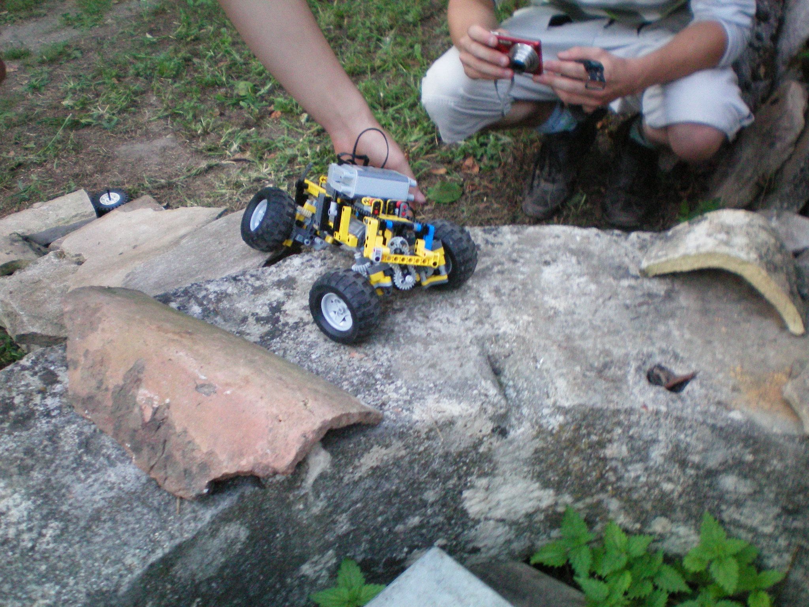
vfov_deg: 37.7
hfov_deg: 49.0
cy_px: 304
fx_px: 888
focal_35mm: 38
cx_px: 404
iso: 250
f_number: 3.1
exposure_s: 1/60
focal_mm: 6.3
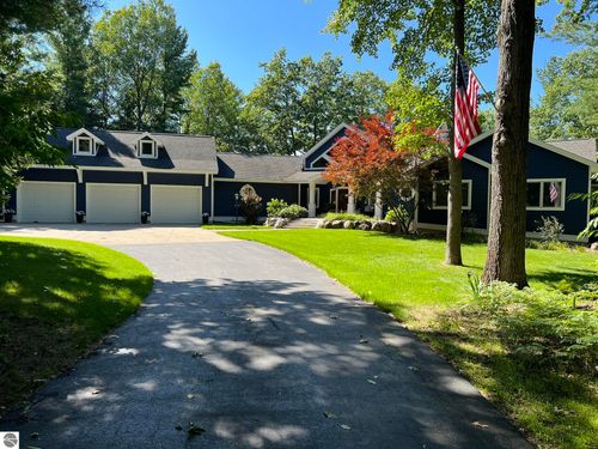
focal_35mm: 26
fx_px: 449
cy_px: 224
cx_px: 299
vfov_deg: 53.1
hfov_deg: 67.3
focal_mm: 5.7
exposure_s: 1/1079
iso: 50
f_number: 1.5
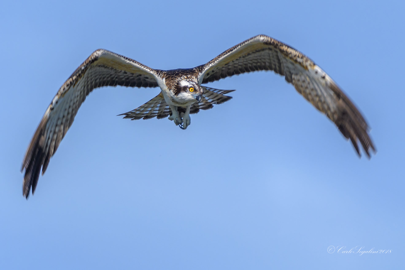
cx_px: 202
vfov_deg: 1.3
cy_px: 135
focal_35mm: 1050
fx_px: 11812
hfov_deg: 2.0
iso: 400
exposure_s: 1/640
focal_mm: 700
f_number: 9
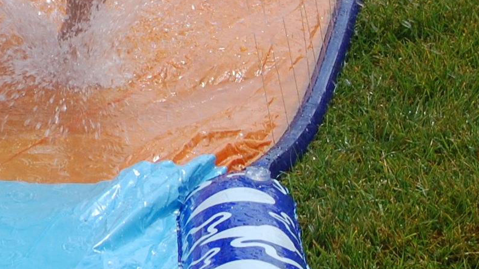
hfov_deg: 8.5
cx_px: -147
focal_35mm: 251
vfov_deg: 4.8
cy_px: -137
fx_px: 3187
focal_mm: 42
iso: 200
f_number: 9
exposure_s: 1/320
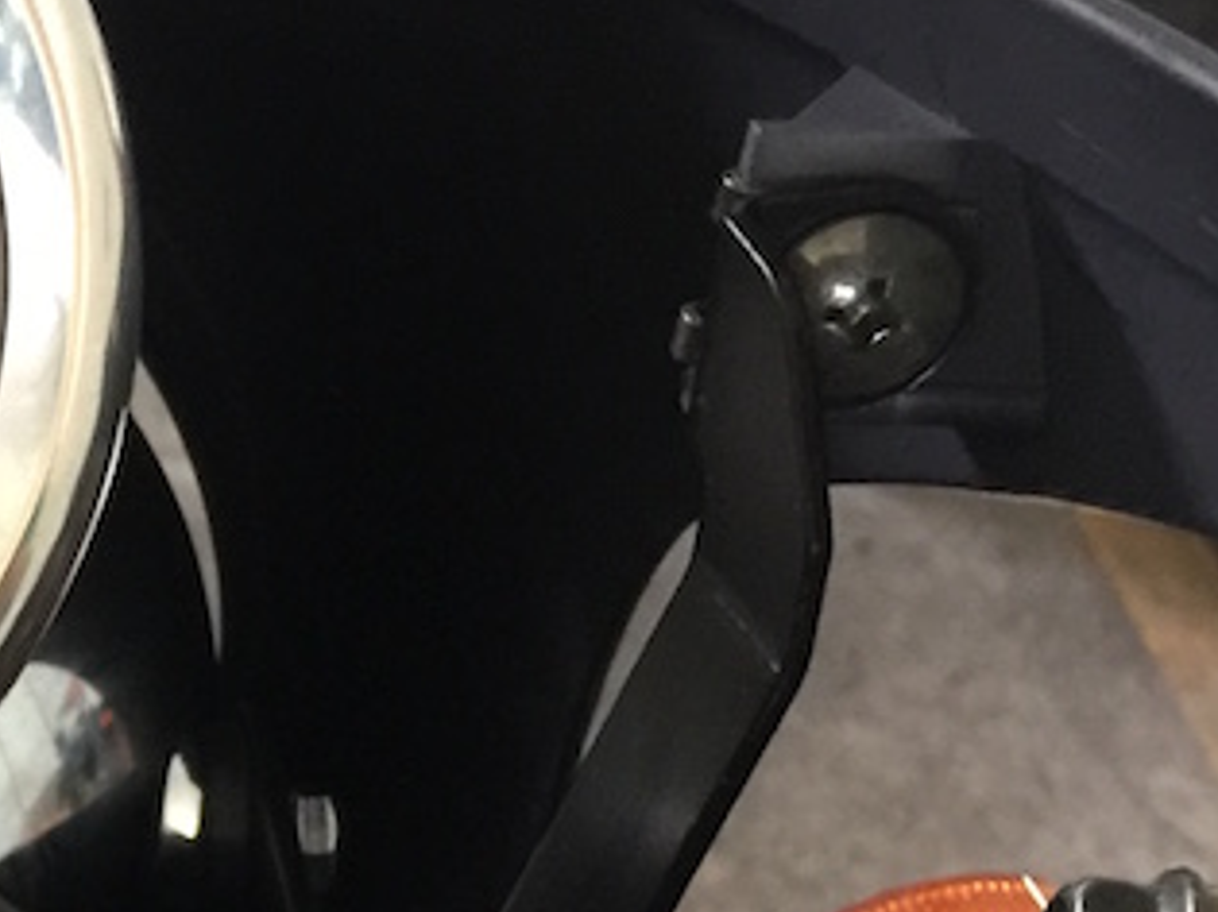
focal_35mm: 92
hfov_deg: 18.4
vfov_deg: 15.4
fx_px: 3236
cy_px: 1125
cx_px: -708
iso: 125
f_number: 2.2
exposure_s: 1/8
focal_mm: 4.15
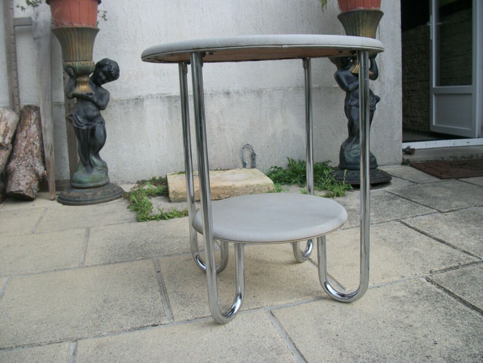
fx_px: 446
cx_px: 242
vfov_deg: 44.2
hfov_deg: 56.8
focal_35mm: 32
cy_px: 182
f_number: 8.8
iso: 80
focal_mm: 5.7
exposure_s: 1/80
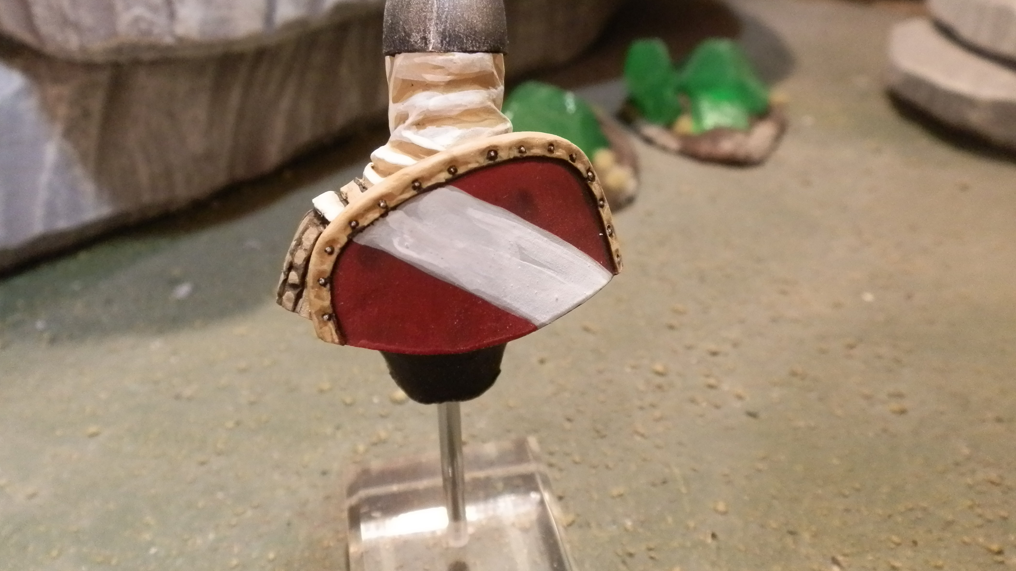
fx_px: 835
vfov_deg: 37.5
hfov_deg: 62.6
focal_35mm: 31
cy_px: 213
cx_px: 502
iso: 400
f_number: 3.1
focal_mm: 5
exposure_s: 1/60
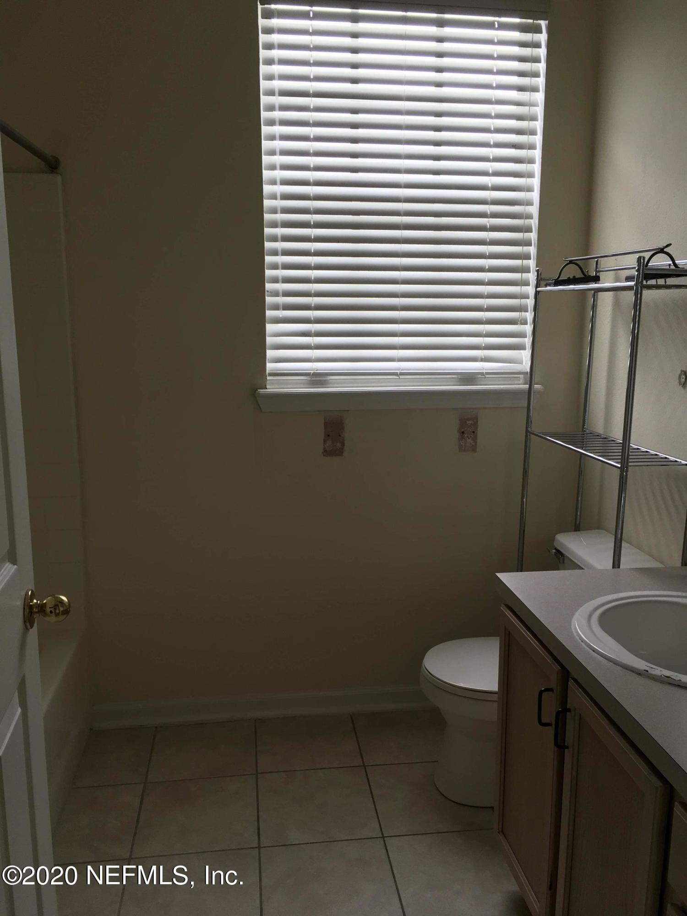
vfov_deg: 61.7
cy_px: 458
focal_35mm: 29
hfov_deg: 48.2
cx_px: 344
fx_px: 767
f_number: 2.2
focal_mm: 4.15
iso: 32
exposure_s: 1/40
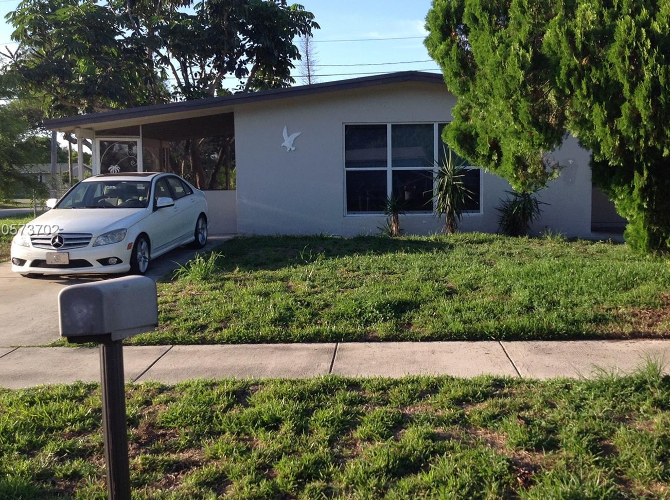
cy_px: 230
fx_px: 831
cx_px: 392
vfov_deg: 33.5
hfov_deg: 43.8
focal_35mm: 43
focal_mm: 4.28
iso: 50
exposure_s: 1/605
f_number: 2.4
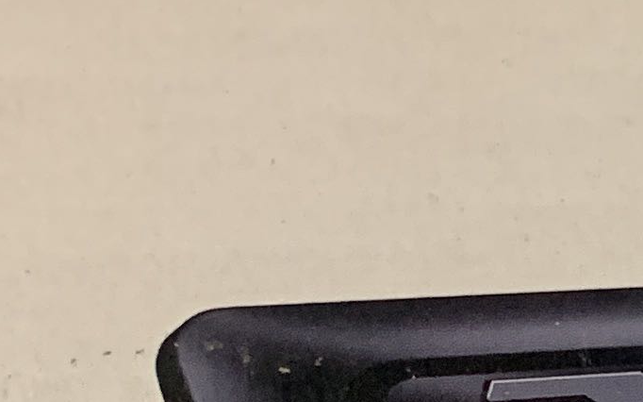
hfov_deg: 11.6
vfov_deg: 7.8
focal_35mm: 163
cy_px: 693
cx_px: 1271
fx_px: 2856
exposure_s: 1/60
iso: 200
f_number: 1.8
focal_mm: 4.25
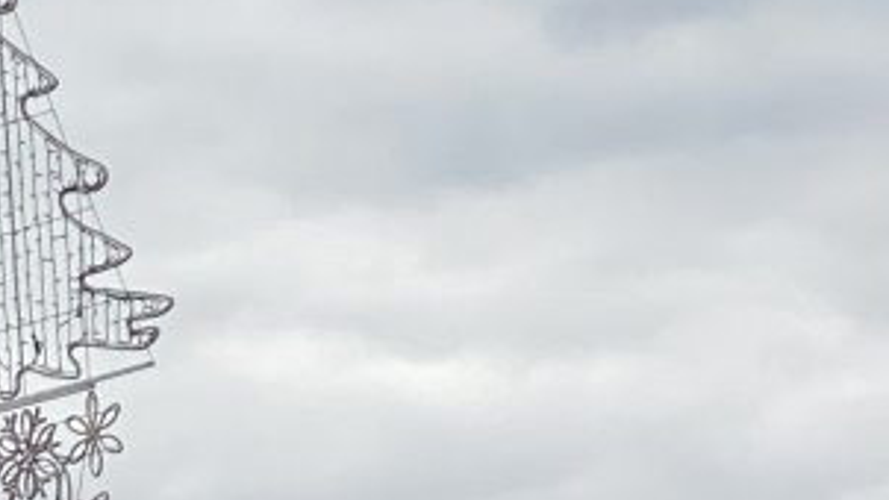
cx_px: -689
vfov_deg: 4.0
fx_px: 7073
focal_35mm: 300
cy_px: 900
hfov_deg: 7.0
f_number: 2
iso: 20
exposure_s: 1/1546
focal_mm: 6
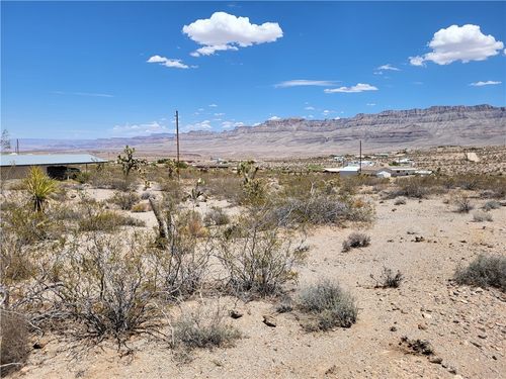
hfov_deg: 67.3
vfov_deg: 53.1
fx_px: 380
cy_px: 190
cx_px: 253
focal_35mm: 26
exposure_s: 1/2961
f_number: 1.8
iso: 40
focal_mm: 5.4
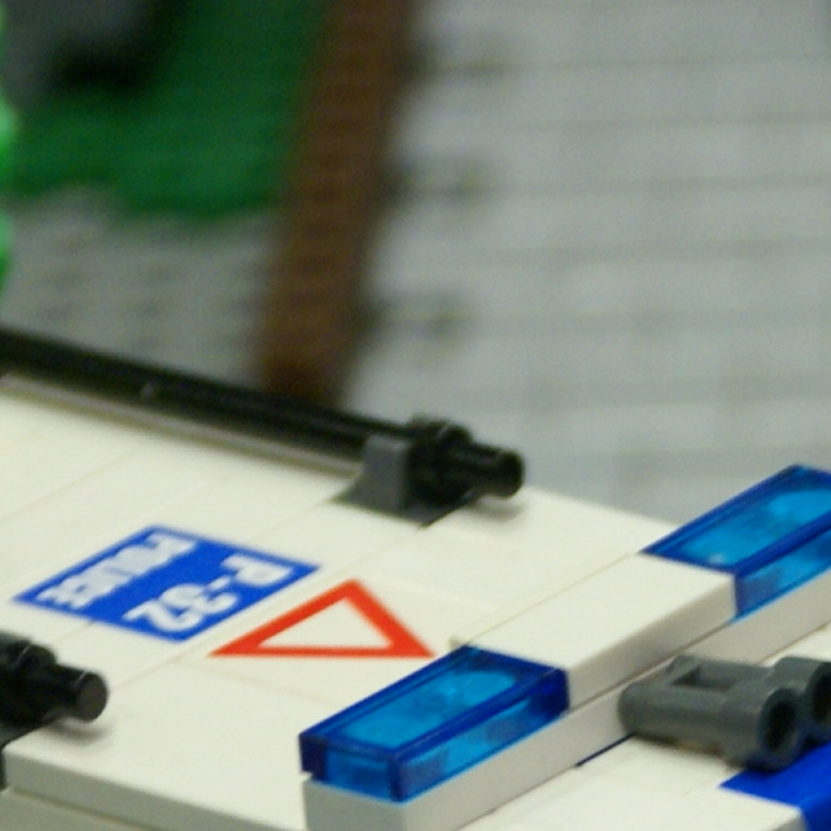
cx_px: 1265
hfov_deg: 4.5
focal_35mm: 388
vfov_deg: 4.5
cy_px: 1399
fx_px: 10538
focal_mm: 60
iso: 400
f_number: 5
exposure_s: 1/20
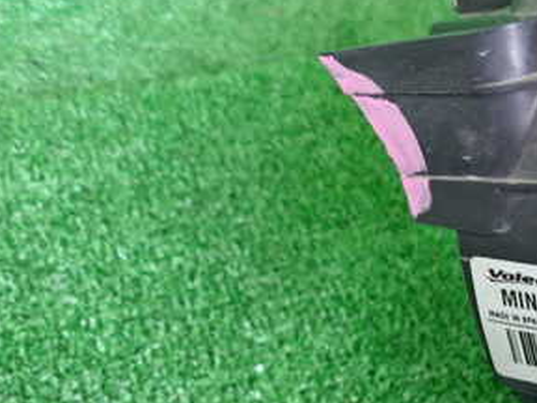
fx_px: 807
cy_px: 261
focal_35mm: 52
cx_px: 515
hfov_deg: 34.1
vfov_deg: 27.9
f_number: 2
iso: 320
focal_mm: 4.5
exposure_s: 1/30
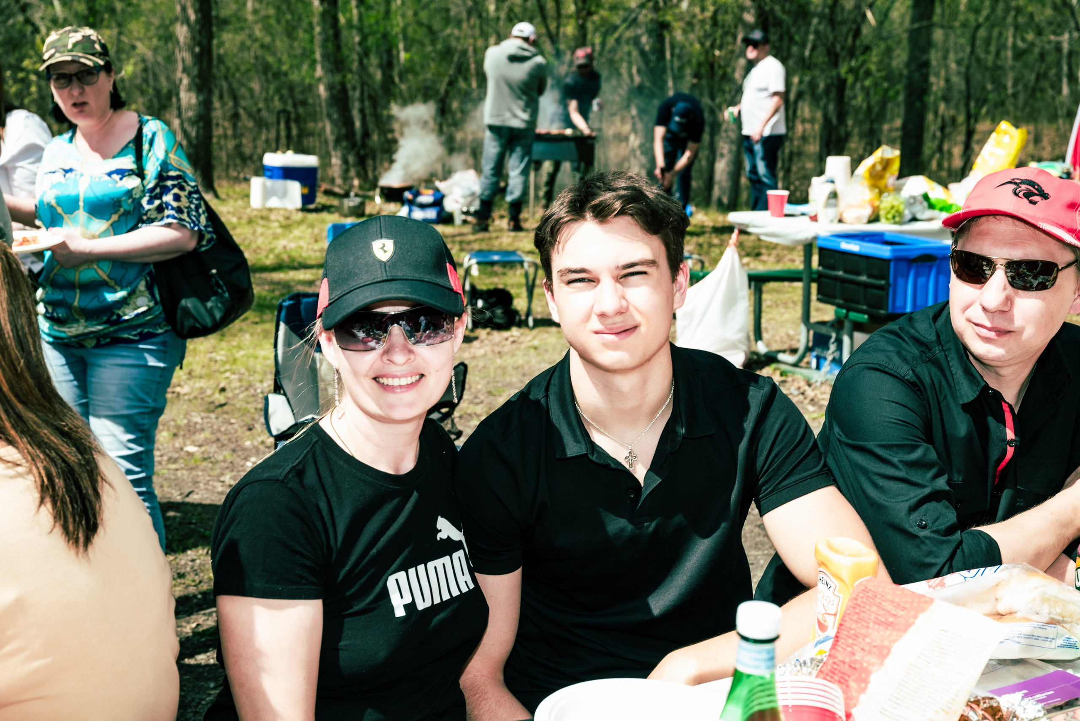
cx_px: 540
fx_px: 1471
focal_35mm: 49
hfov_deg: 40.3
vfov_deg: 27.5
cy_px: 360
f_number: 6.3
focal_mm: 49
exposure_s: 1/200
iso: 200
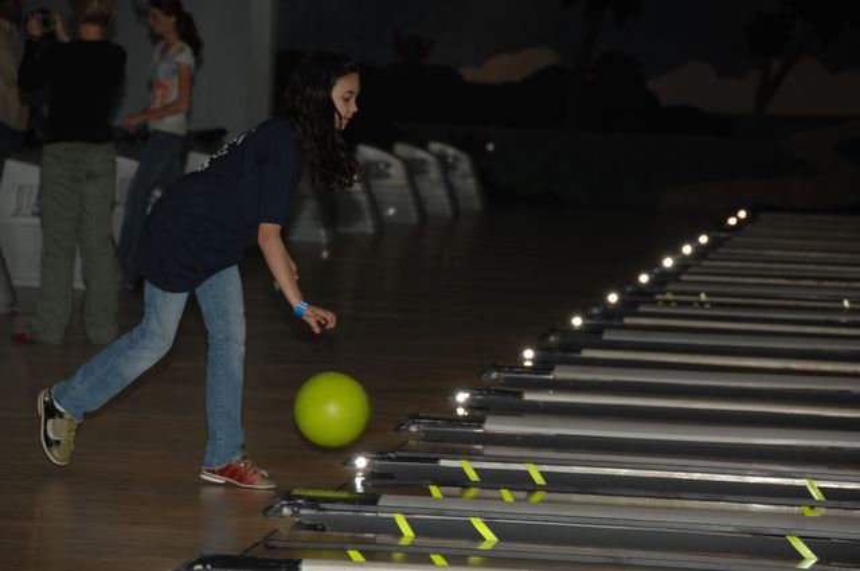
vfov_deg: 7.0
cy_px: 286
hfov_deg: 10.6
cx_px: 430
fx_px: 4652
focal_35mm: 195
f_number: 5.6
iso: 200
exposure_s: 1/125
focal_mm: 130
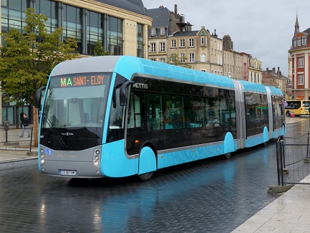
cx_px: 155
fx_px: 323
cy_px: 116
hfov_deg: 51.3
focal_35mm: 36
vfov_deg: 39.7
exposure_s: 1/250
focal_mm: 18
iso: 200
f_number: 8
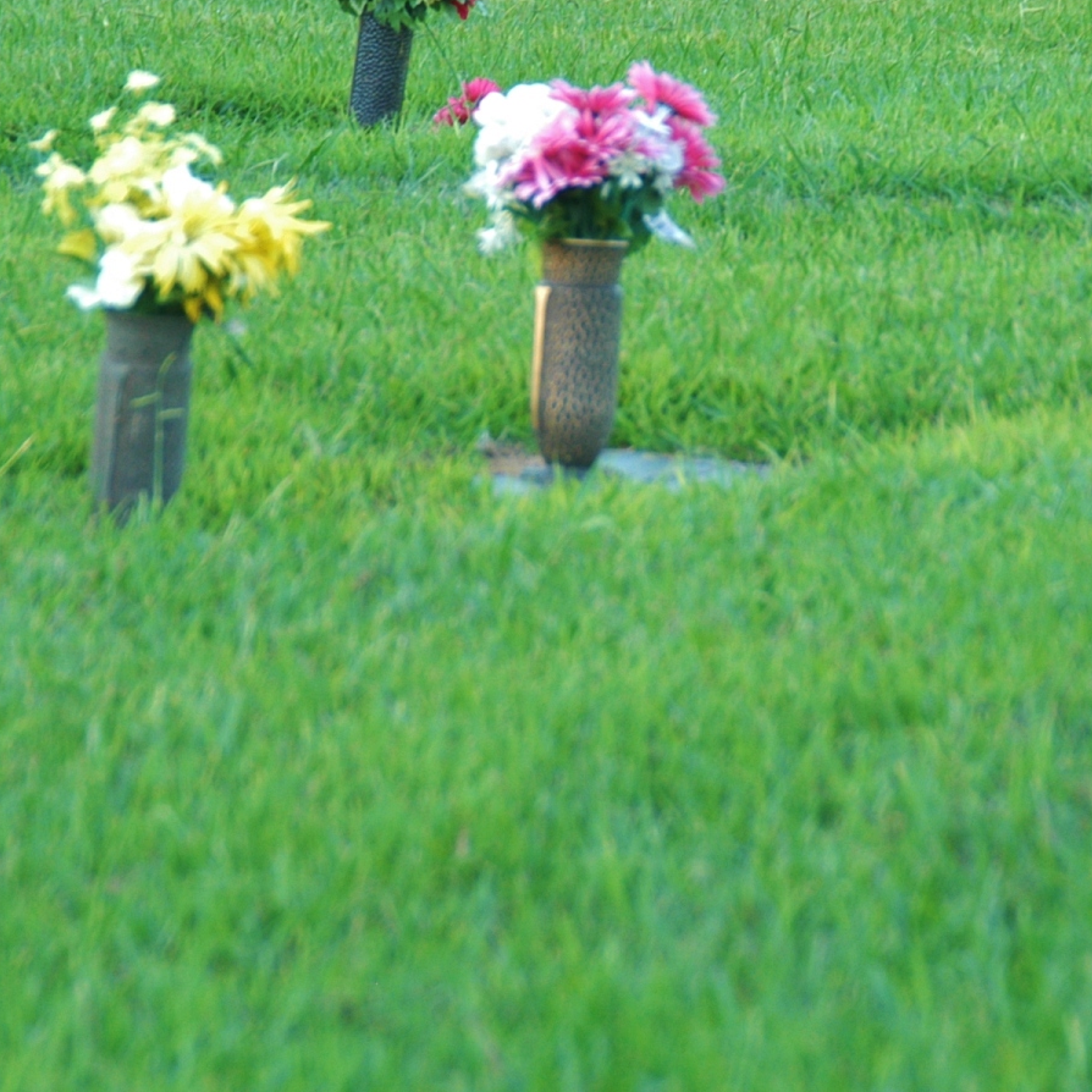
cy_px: 181
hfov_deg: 12.9
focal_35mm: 135
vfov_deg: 12.9
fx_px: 4818
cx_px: 570
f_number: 4.8
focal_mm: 42
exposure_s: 1/90
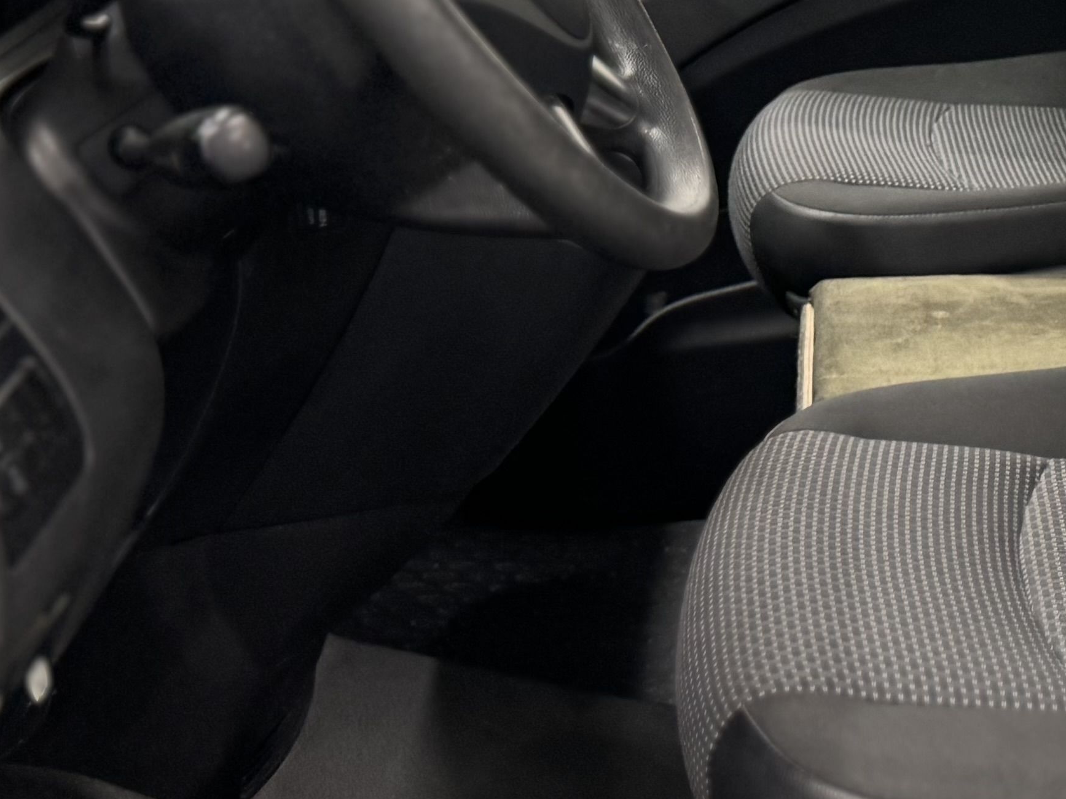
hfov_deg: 23.8
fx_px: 2433
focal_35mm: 79
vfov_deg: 18.5
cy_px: 135
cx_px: 1035
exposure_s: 1/100
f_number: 1.78
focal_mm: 6.76
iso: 125
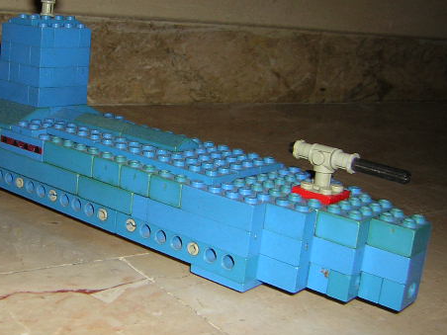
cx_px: 150
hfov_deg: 37.1
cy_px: 166
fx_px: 659
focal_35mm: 51
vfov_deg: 28.6
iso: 50
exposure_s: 1/60.1
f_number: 5.2
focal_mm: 4.7
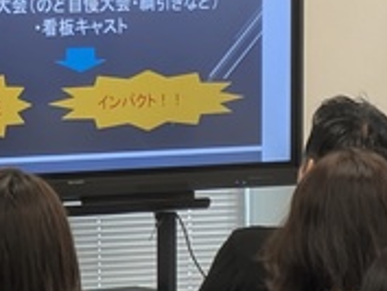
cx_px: 107
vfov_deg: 4.8
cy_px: 261
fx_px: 3479
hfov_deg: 6.4
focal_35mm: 311
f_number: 1.89
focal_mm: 5.43
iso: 44
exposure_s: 1/40
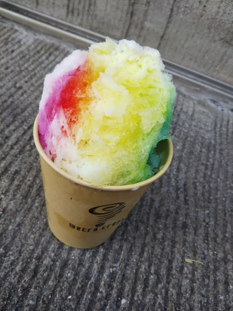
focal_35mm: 30
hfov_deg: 46.8
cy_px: 156
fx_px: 269
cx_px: 116
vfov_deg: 60.0
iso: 25
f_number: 2.2
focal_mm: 4
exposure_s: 1/120
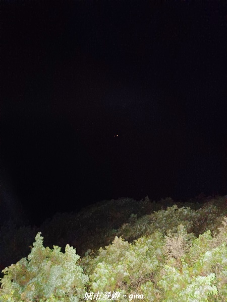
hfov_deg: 54.9
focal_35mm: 25
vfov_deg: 69.4
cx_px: 114
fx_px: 219
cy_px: 151
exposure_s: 1/15
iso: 6400
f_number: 1.8
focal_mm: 4.6
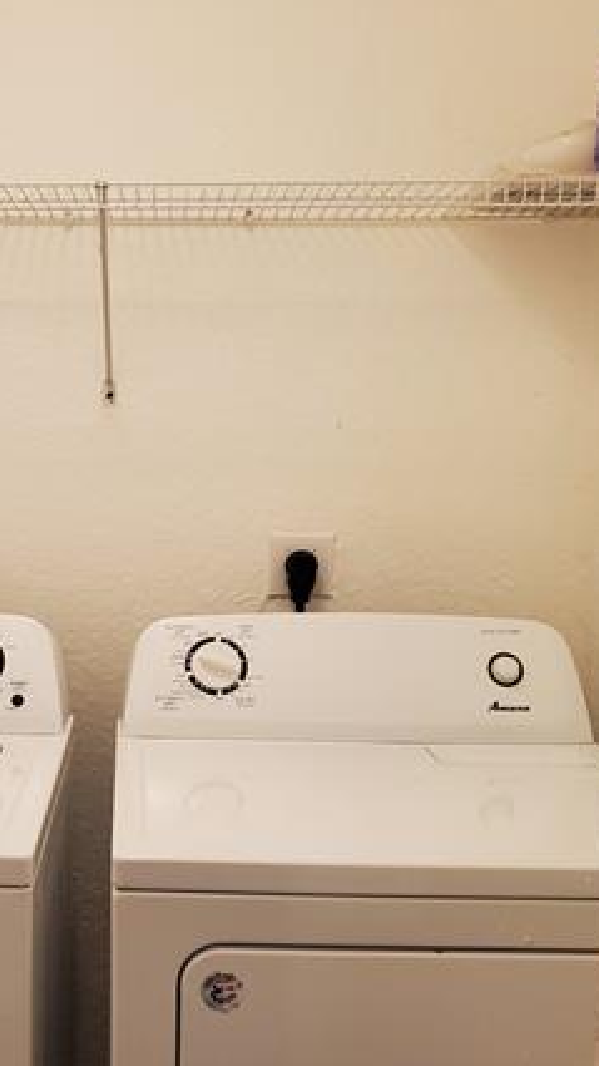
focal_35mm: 40
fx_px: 1130
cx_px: 75
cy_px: 620
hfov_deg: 28.7
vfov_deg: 50.3
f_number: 1.5
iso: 125
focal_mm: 4.3
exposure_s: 1/120
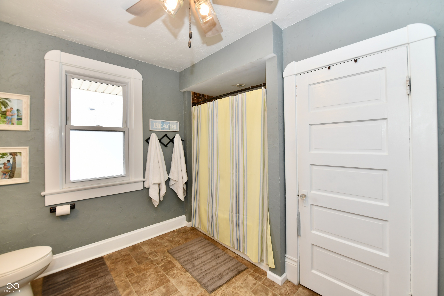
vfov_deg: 81.2
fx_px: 173
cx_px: 222
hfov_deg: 104.3
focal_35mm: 14
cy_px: 148
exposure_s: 1/60
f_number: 5.6
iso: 400
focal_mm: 14
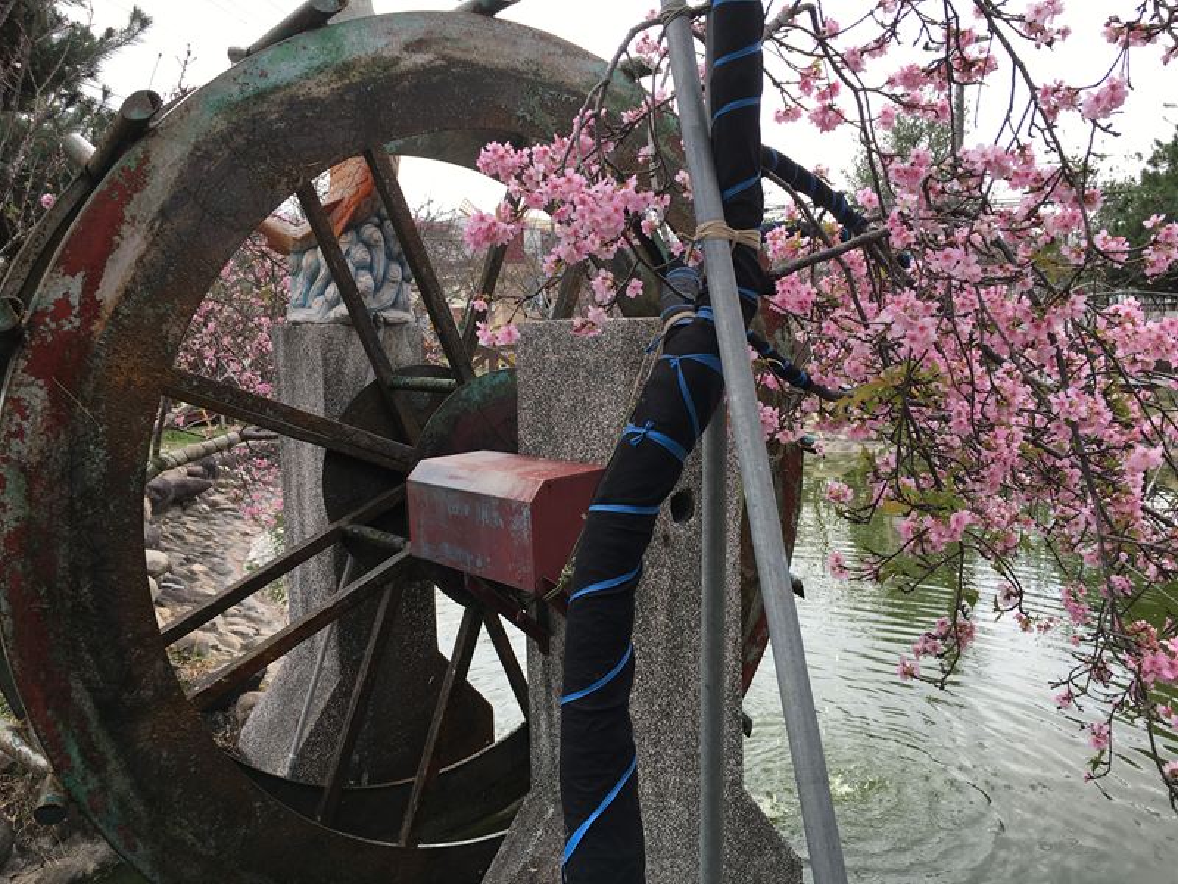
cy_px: 442
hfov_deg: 61.7
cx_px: 589
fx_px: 987
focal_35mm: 29
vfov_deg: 48.2
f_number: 2.2
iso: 25
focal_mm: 4.15
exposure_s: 1/227
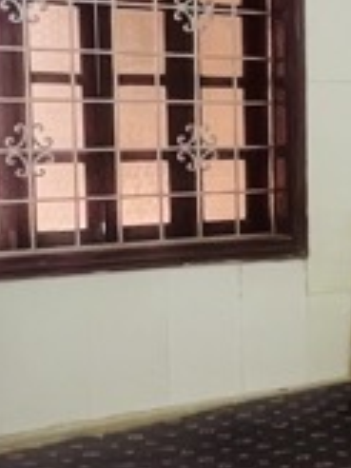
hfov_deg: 17.6
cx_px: 380
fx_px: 1095
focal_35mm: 81
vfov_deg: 24.1
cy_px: 251
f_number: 1.8
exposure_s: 1/60
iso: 640
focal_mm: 1.57
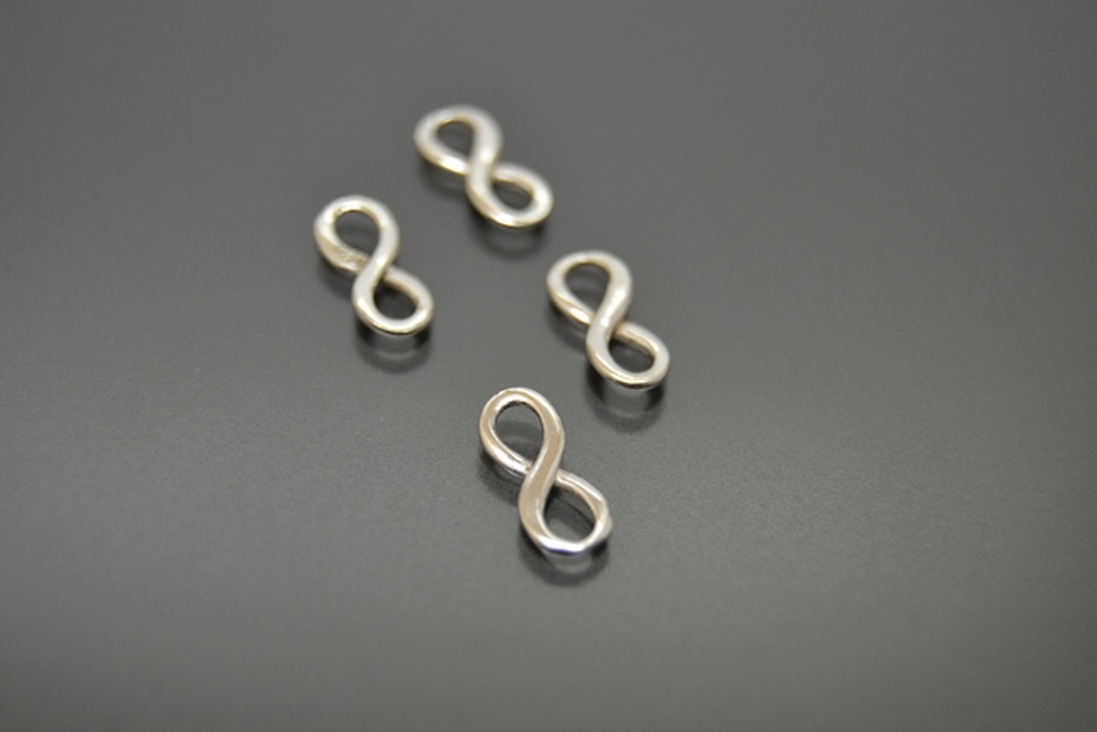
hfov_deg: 26.0
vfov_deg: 17.5
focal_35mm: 78
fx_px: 2377
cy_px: 366
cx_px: 548
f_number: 5.6
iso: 500
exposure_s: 1/60
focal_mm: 52
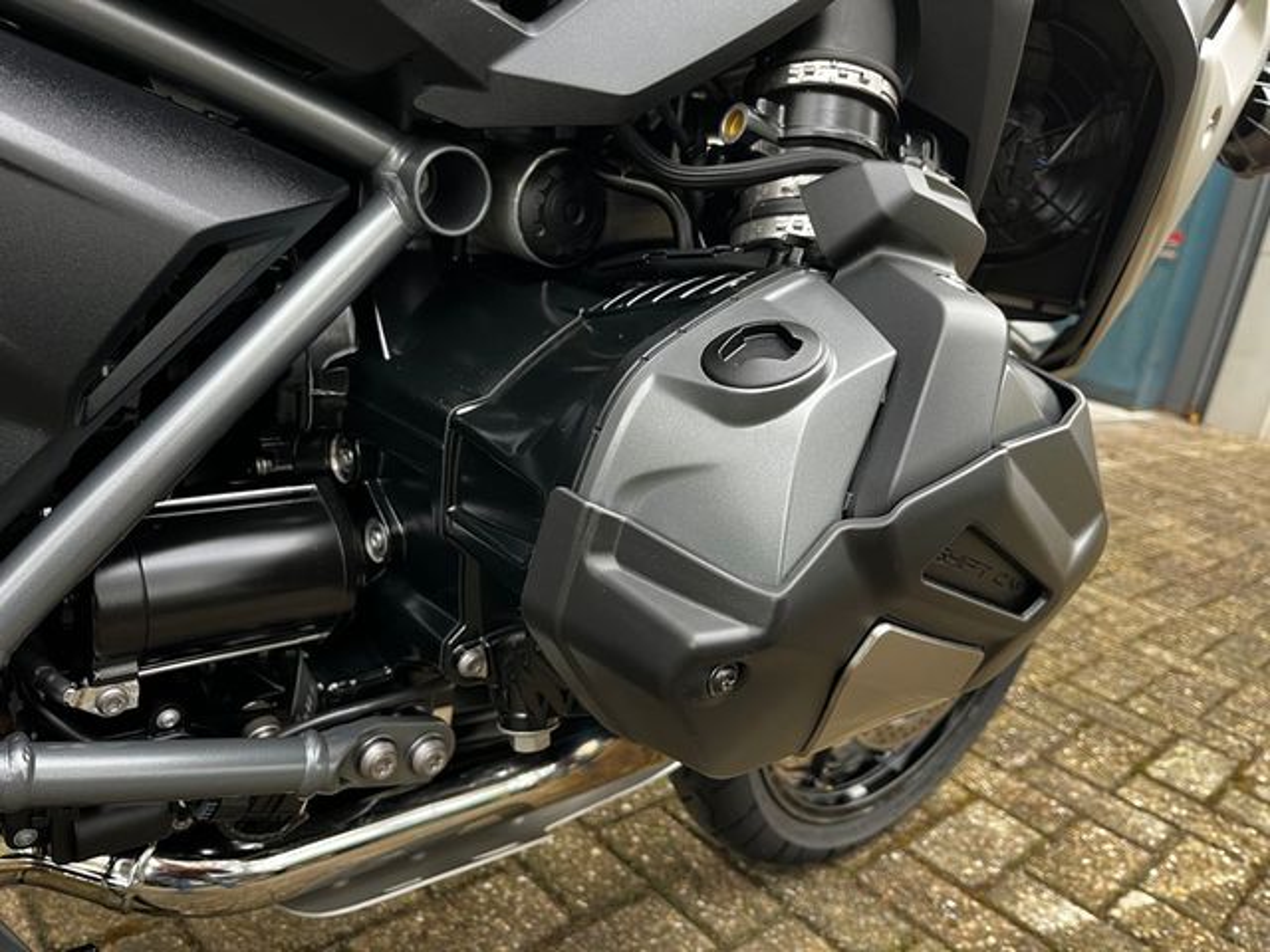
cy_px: 476
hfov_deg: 67.3
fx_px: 954
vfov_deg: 53.1
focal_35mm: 26
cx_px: 635
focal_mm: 5.1
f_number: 1.6
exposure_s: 1/89
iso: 125
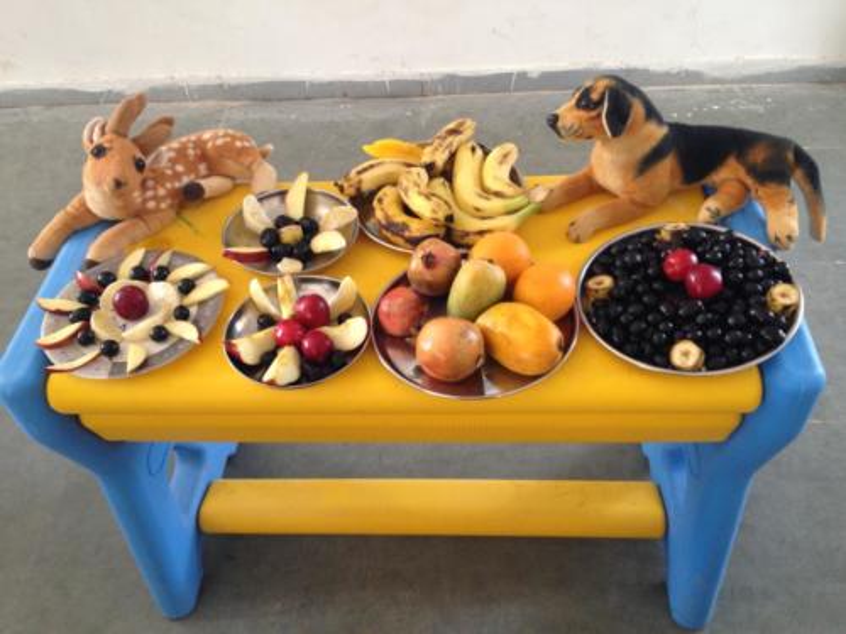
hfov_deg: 55.4
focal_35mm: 33
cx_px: 423
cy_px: 317
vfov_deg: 42.9
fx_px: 807
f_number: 2.4
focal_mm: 4.12
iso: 100
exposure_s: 1/20
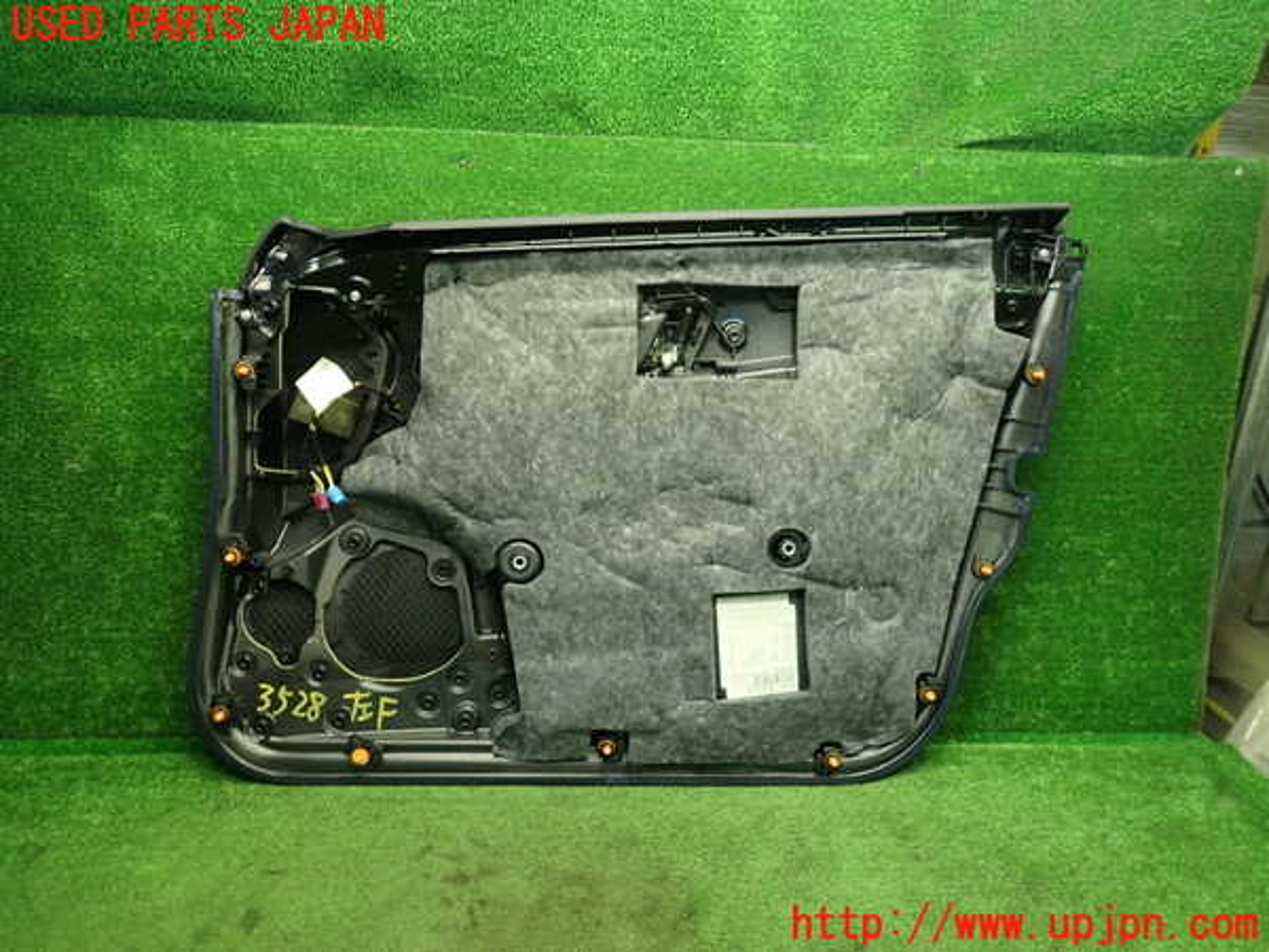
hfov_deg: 69.4
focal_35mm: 25
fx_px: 916
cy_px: 476
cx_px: 634
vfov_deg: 54.9
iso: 200
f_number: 2
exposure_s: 1/40
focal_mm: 4.5
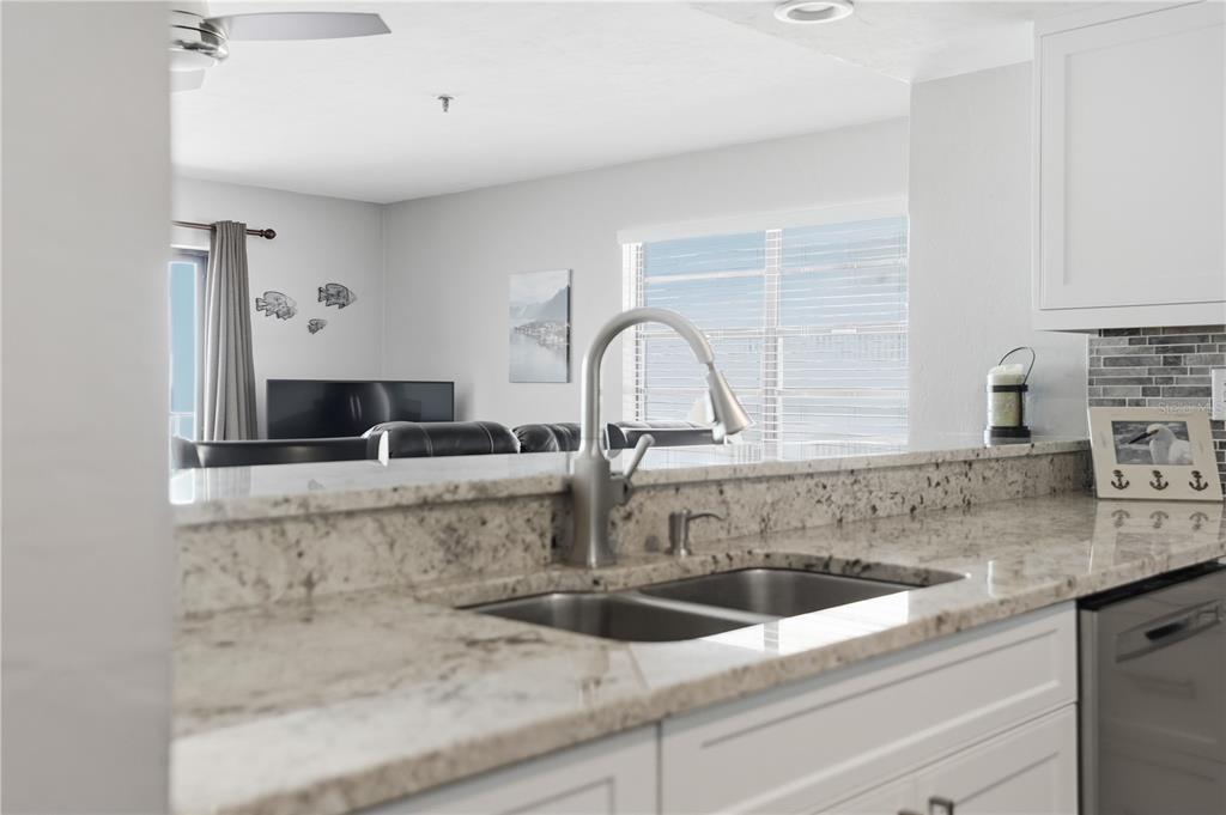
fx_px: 1191
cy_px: 408
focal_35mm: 35
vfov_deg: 37.8
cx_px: 613
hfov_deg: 54.5
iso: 2000
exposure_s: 1/500
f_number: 3.5
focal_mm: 35
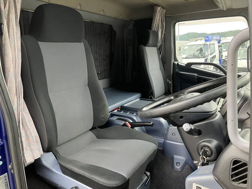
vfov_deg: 49.7
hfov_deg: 63.4
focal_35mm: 28
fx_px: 204
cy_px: 94
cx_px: 126
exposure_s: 1/69
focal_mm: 3.99
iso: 80
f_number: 1.8
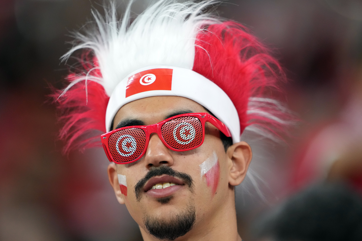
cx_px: 172
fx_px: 4706
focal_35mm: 468
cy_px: 126
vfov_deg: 2.9
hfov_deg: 4.4
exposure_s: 1/1250
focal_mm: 400
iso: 3200
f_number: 2.8
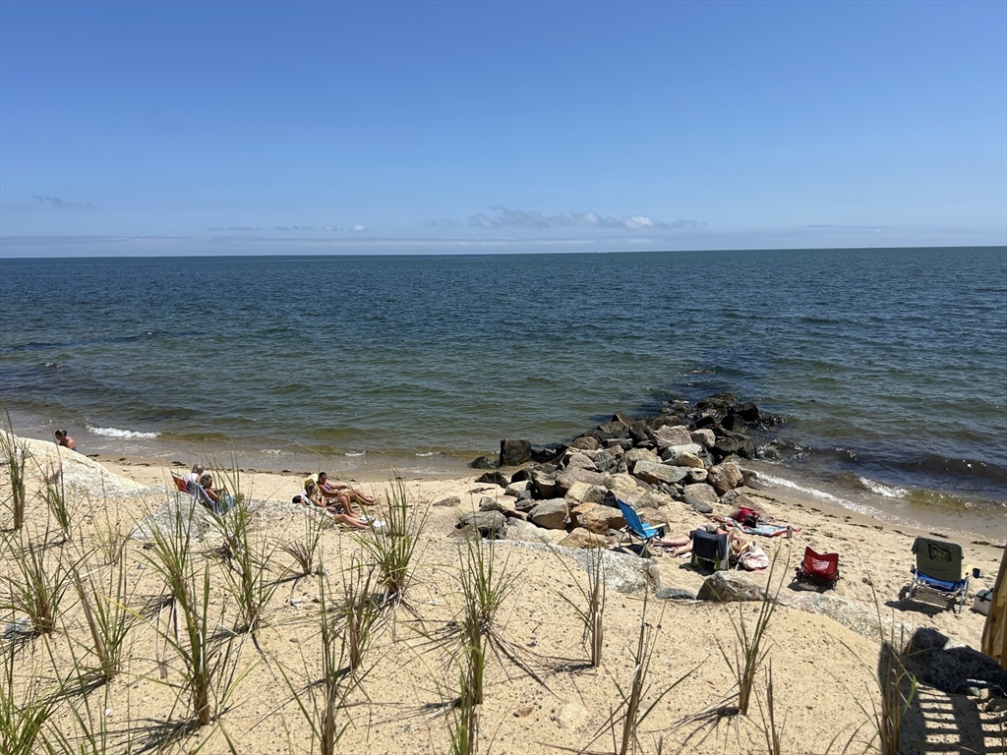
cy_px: 378
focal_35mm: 26
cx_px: 504
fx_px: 756
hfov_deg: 67.3
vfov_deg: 53.1
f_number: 1.5
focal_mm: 5.7
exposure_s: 1/7463
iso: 50
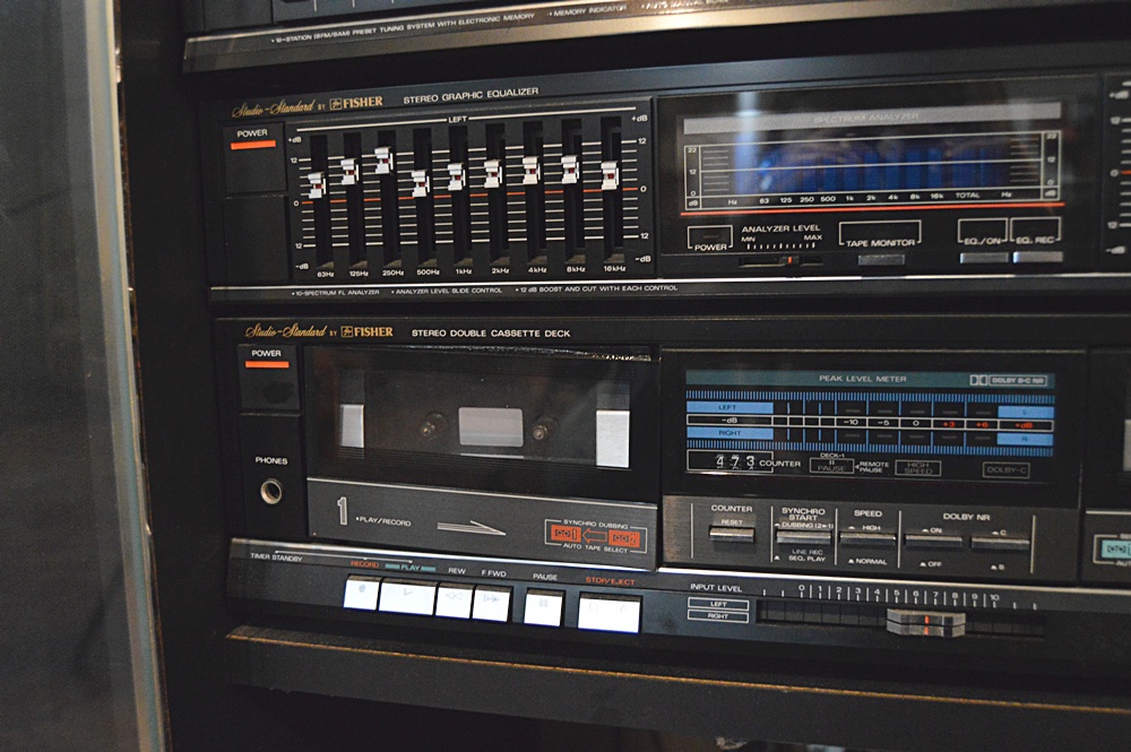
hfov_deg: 62.0
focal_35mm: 30
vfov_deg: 43.5
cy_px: 376
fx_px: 942
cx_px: 566
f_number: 3.5
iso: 3200
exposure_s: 1/30
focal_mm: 20
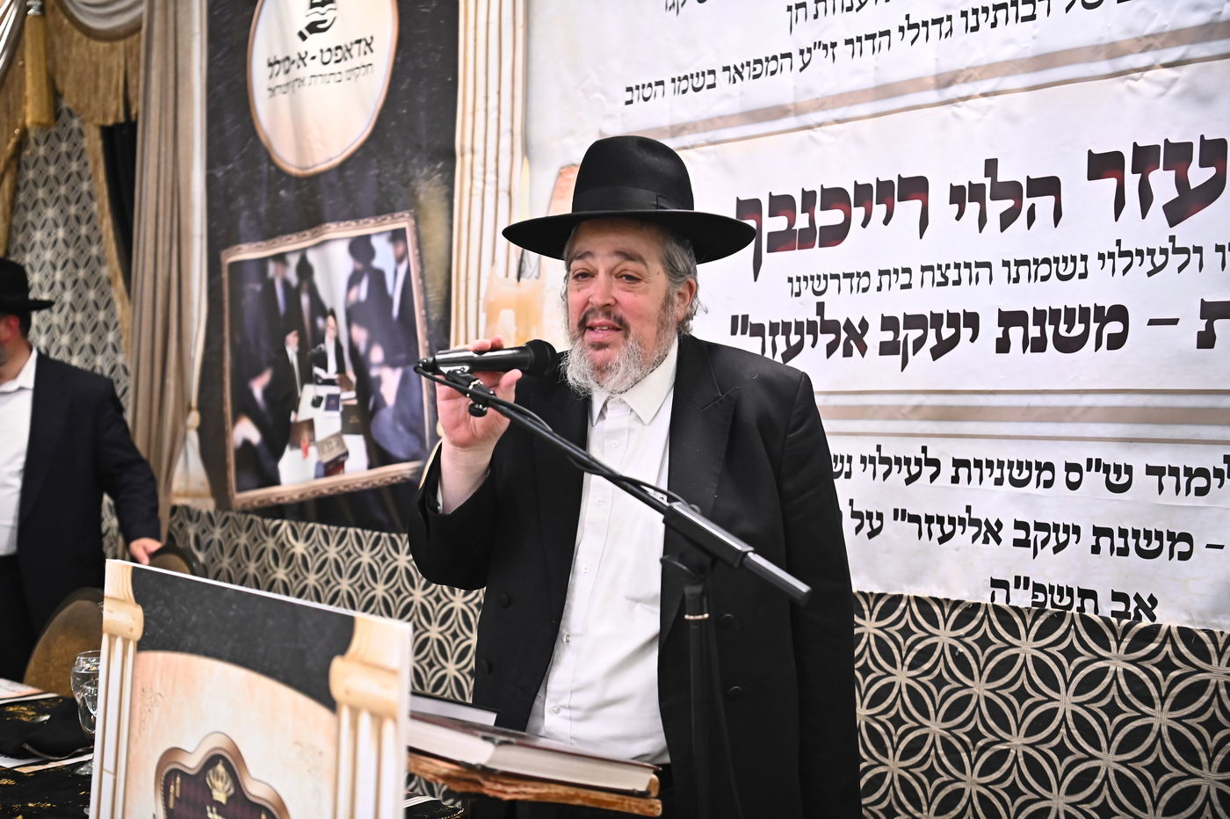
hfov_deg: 43.6
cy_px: 410
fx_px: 1537
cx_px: 615
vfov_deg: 29.8
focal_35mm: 45
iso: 3200
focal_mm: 45
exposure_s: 1/125
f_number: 3.2
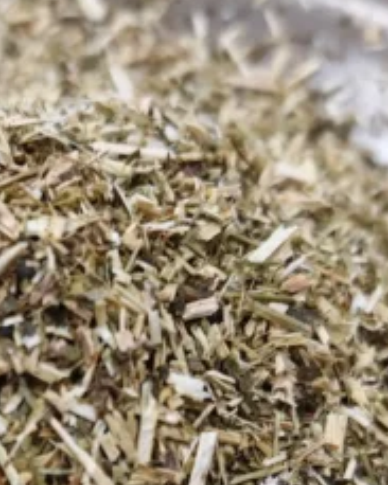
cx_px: 51
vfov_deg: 19.9
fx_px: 1321
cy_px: 529
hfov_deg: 16.5
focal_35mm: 92
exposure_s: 1/50
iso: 500
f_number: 2
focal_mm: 6.83
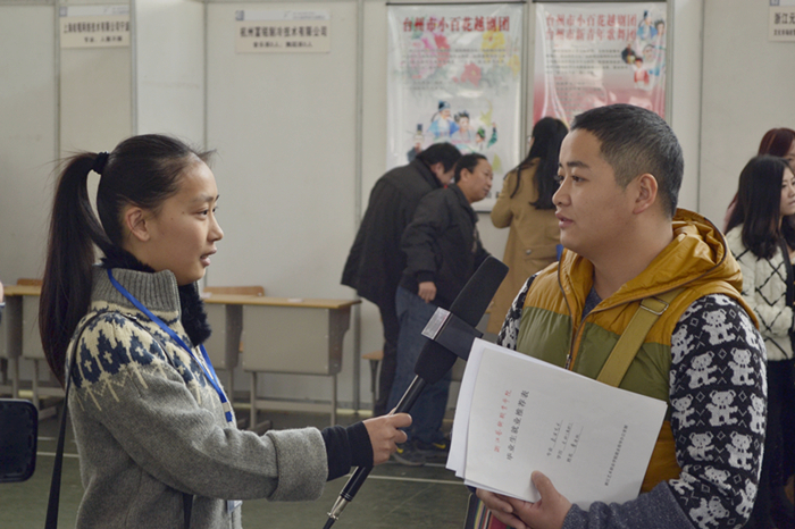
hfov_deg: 26.0
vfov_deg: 17.5
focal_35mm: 78
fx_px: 1722
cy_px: 264
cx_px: 398
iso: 200
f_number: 5.6
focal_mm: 52
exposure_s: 1/40
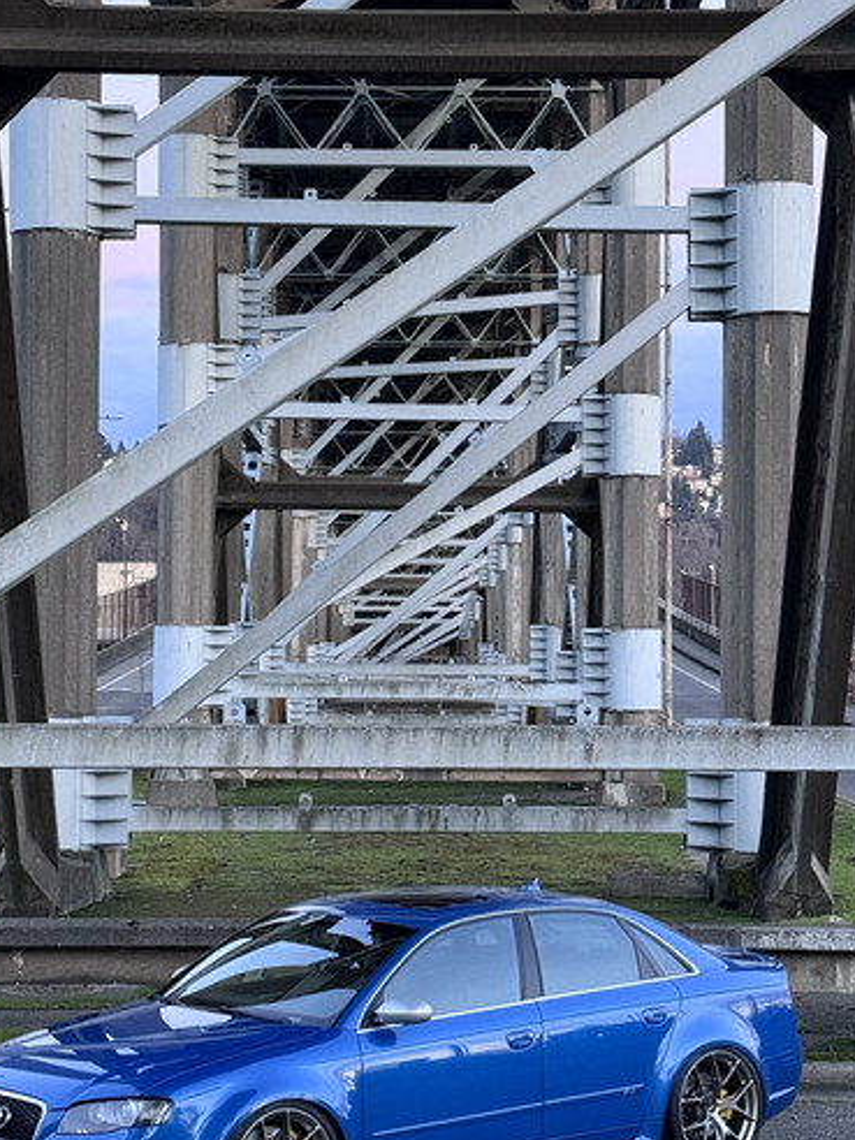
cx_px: 405
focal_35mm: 78
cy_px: 554
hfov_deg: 18.9
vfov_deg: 25.0
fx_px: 2569
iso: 320
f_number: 1.78
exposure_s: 1/40
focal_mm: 6.86
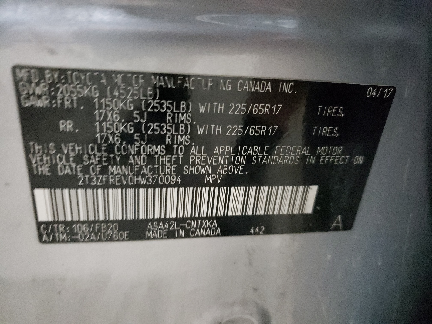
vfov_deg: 53.1
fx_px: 324
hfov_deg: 67.3
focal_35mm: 26
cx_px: 216
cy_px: 162
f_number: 1.5
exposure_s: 1/24
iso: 1012
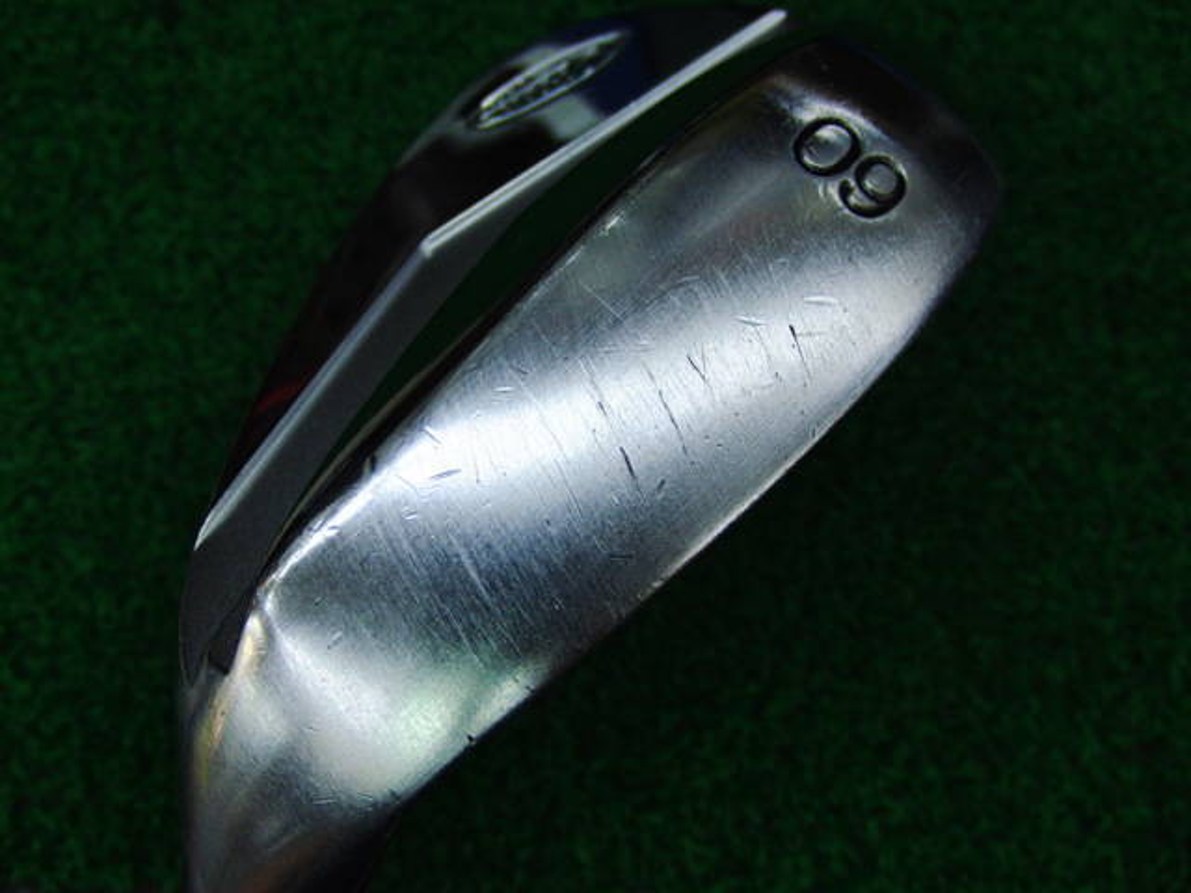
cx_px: 596
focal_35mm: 37
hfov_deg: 50.1
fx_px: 1273
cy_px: 446
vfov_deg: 38.7
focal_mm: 6.42
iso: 125
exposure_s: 1/80
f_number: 3.6
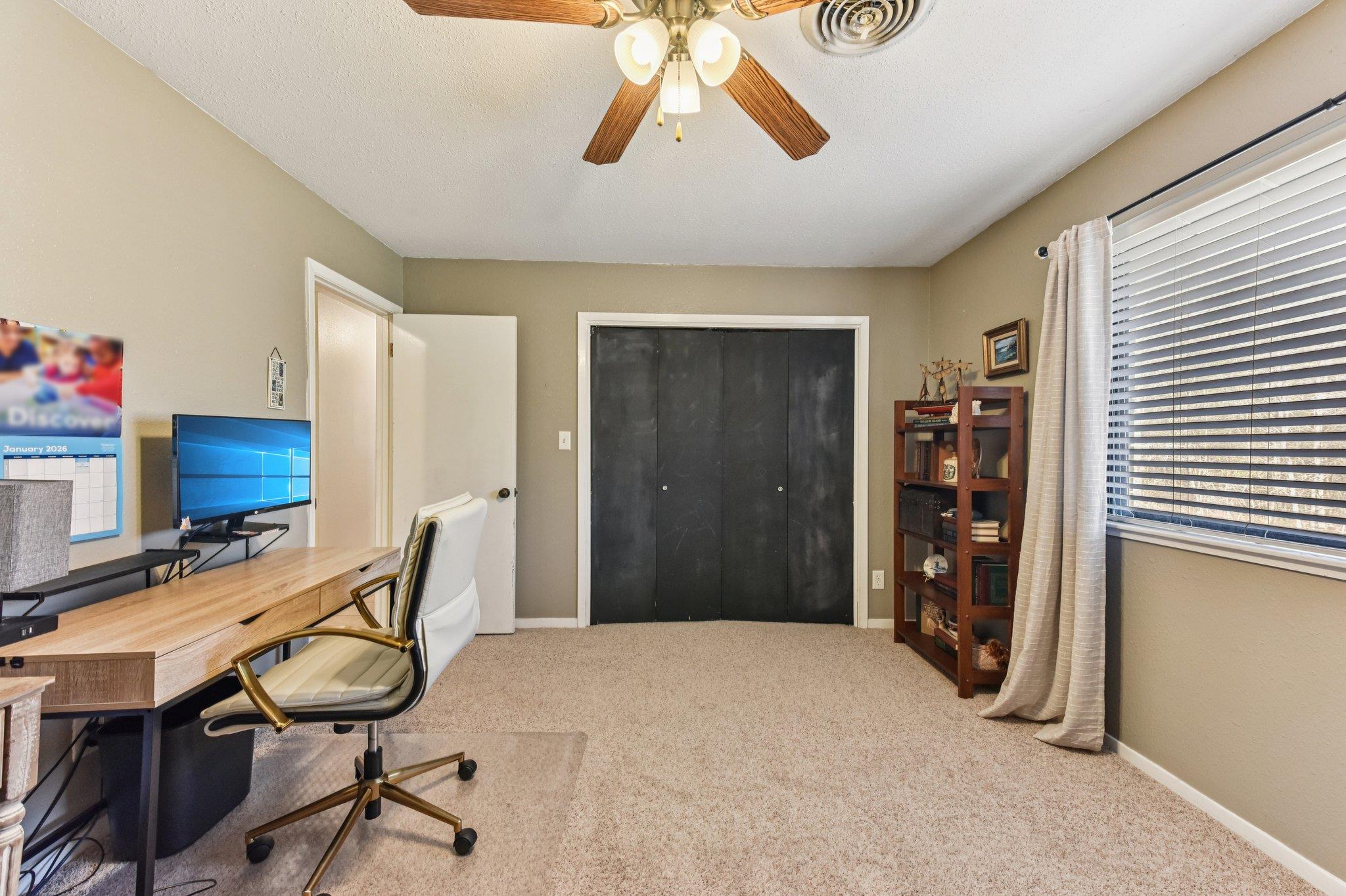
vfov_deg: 81.2
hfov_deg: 104.3
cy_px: 448
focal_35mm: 14
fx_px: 523
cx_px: 673
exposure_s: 1/15
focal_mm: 14
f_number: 8
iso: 1000
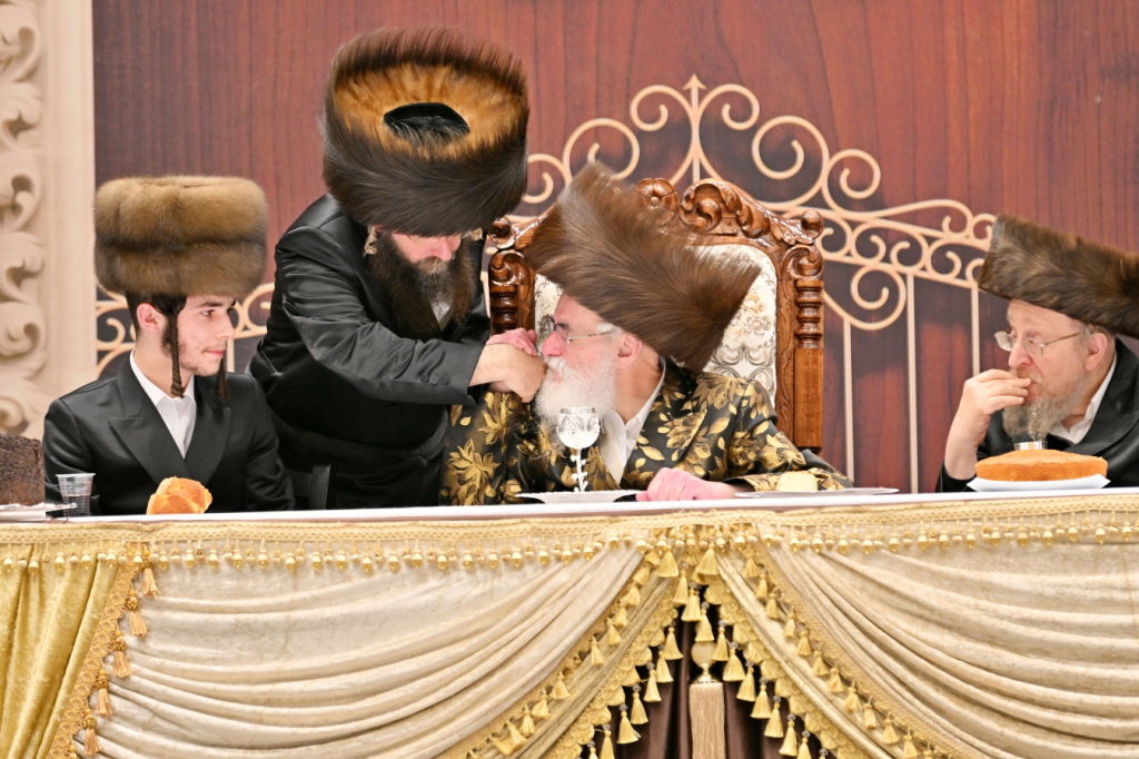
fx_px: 8065
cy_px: 380
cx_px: 570
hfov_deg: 8.1
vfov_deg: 5.4
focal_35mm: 255
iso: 160
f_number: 2.8
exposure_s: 1/200
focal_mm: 170
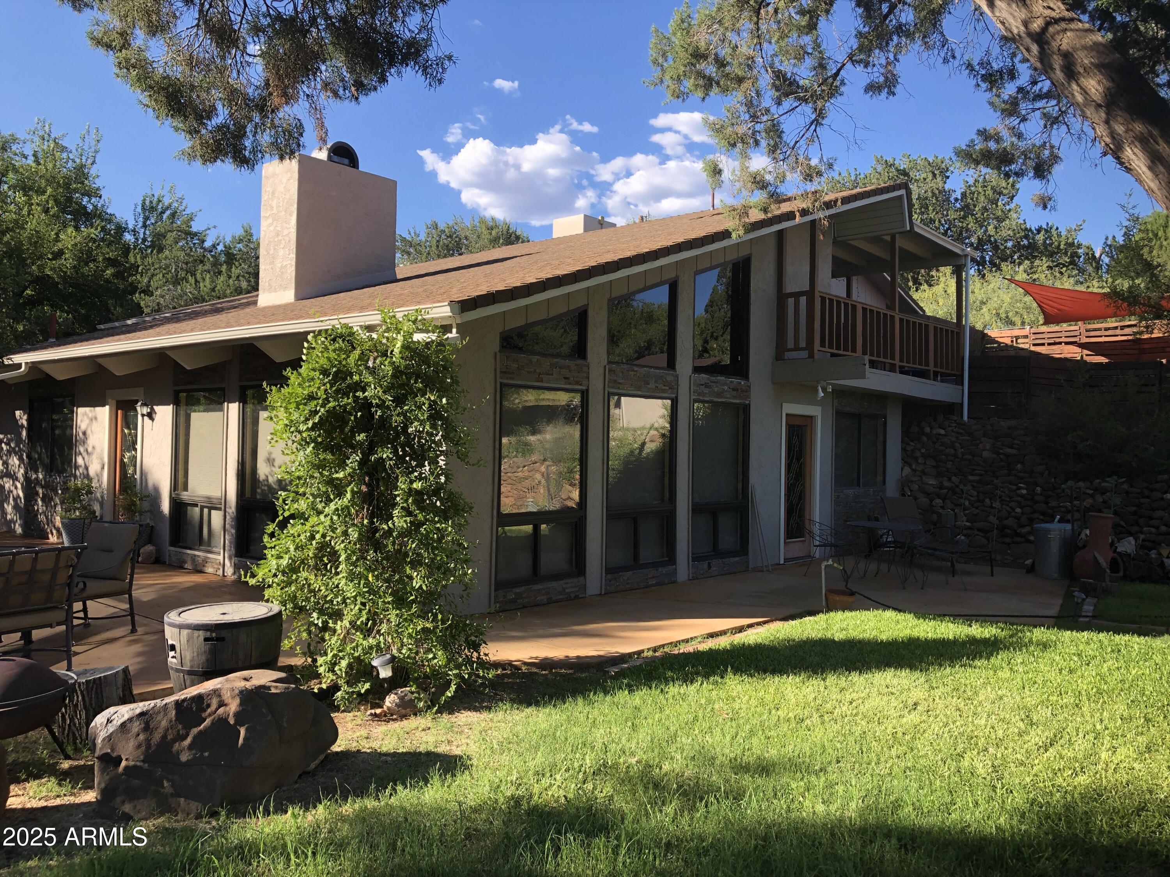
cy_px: 438
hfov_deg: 63.4
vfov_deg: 49.7
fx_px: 946
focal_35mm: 28
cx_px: 585
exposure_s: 1/533
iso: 20
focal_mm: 3.99
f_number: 1.8
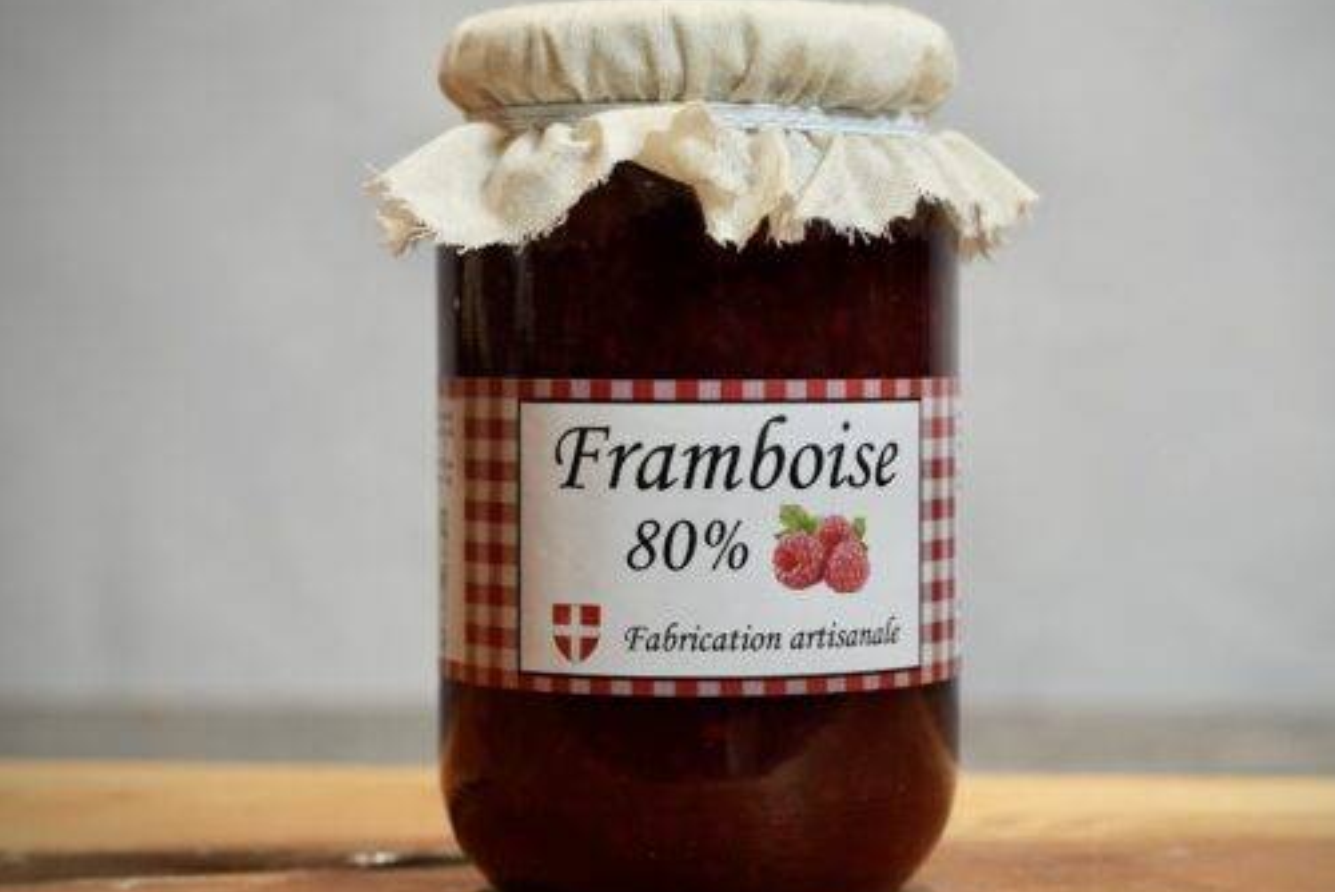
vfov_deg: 16.3
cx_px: 750
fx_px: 3117
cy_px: 434
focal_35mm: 84
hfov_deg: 24.2
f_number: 8
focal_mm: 70
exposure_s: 1/60
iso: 2000
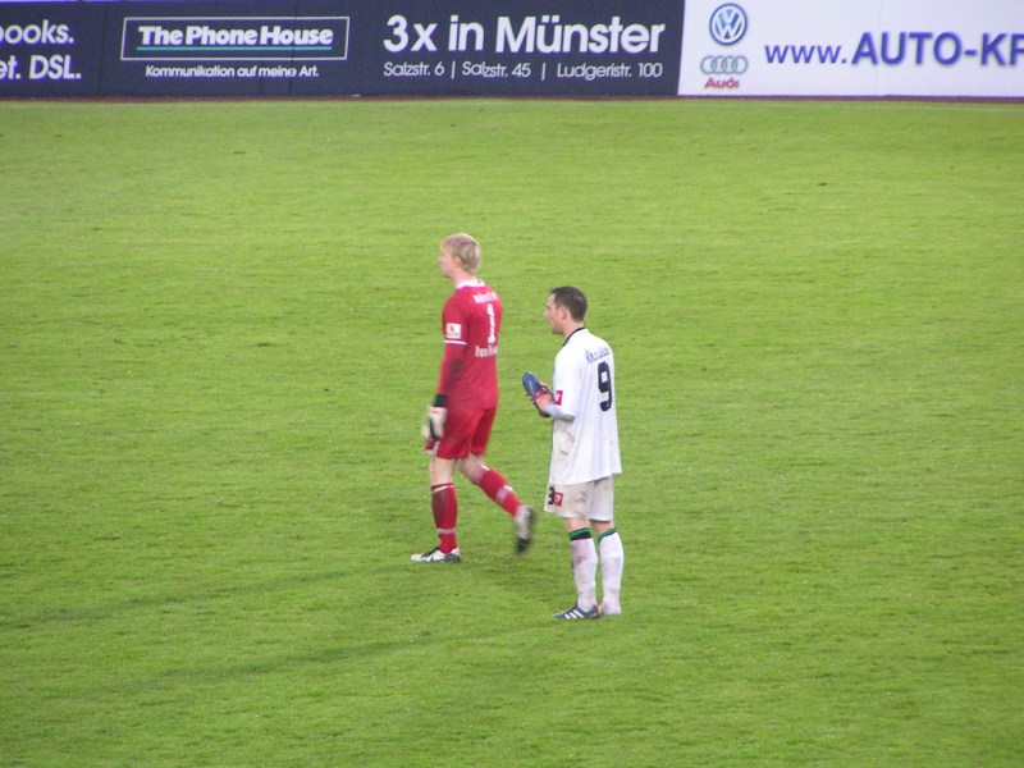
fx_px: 9644
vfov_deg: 4.6
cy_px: 384
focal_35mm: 326
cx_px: 512
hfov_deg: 6.1
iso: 200
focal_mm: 49.8
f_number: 3.5
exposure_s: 1/40
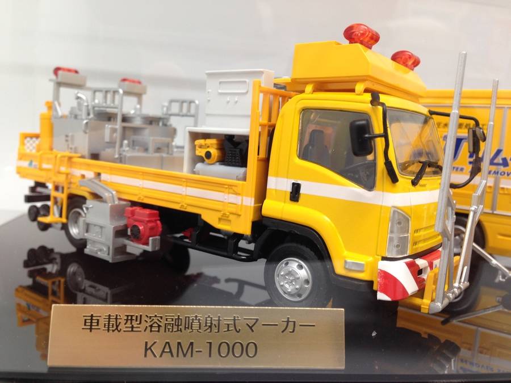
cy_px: 192
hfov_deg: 55.4
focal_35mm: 33
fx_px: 487
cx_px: 256
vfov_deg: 42.9
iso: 50
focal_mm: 4.12
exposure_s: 1/30
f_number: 2.4
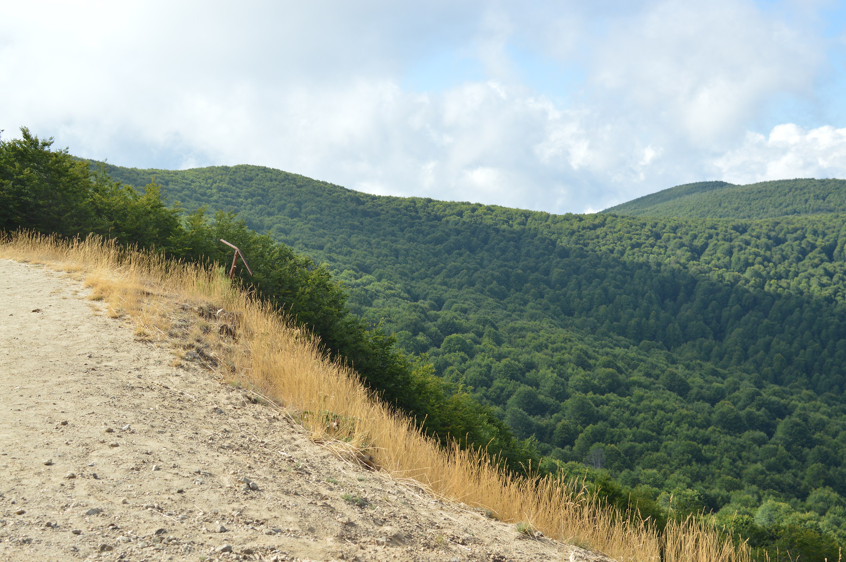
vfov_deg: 25.7
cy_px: 281
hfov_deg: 37.9
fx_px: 1232
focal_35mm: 52
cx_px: 423
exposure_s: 1/250
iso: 100
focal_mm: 35
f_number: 6.3
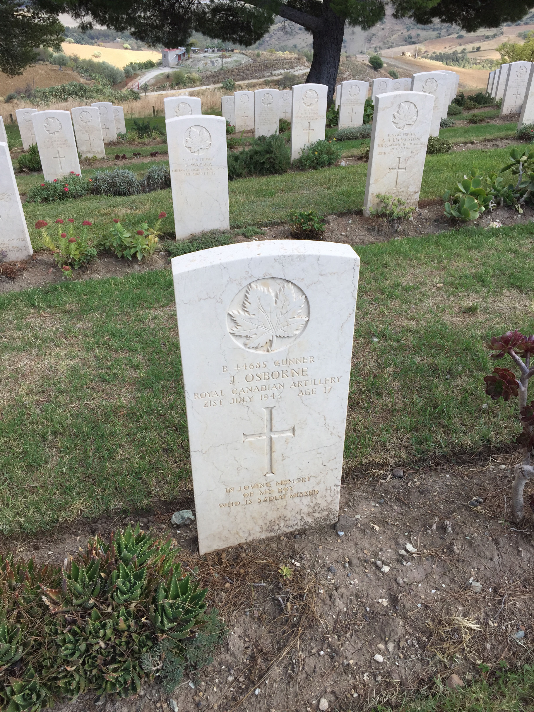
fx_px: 596
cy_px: 356
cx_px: 267
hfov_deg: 48.2
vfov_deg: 61.7
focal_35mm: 29
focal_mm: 4.15
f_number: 2.2
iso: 32
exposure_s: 1/824
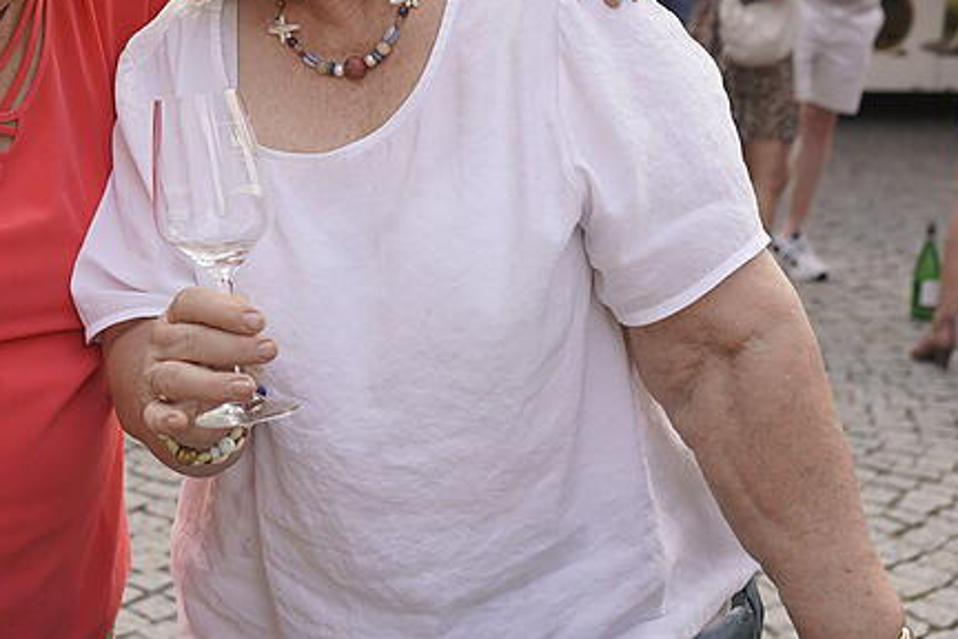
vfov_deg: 17.7
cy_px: 92
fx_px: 2022
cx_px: 232
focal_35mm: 76
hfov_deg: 26.3
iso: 160
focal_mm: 35
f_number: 4
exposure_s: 1/160
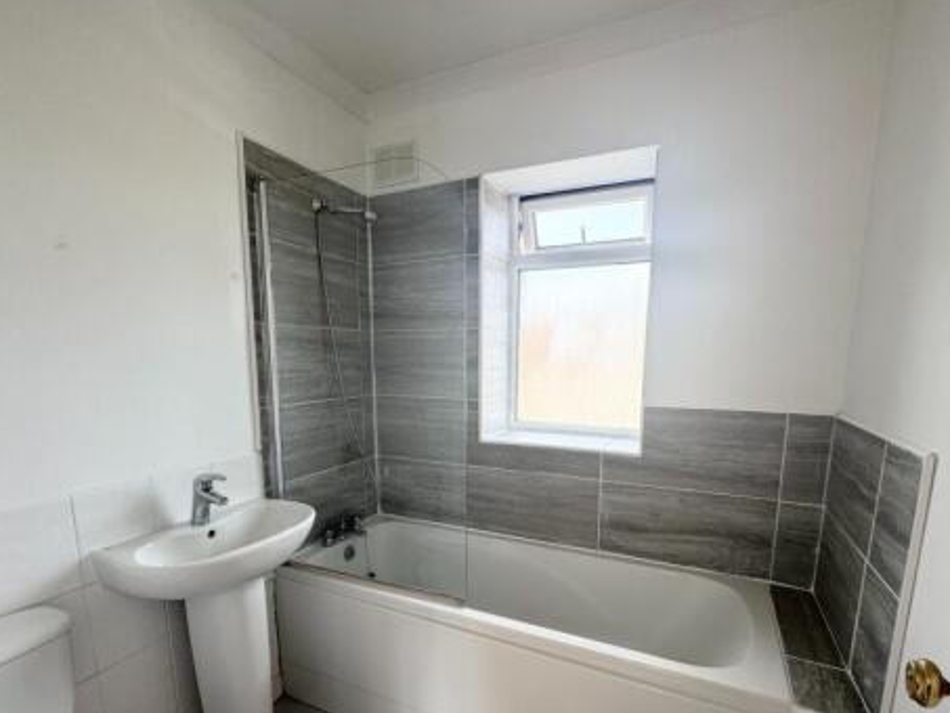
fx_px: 494
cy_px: 435
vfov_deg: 70.7
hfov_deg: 87.7
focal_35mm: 18
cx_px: 469
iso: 50
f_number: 2.2
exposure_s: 1/99
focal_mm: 2.22
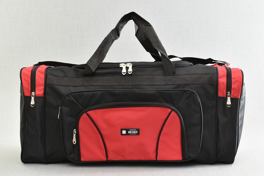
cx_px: 132
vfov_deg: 28.1
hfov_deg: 41.1
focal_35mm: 48
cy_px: 88
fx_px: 352
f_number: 7.1
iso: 100
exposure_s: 2
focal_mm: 32
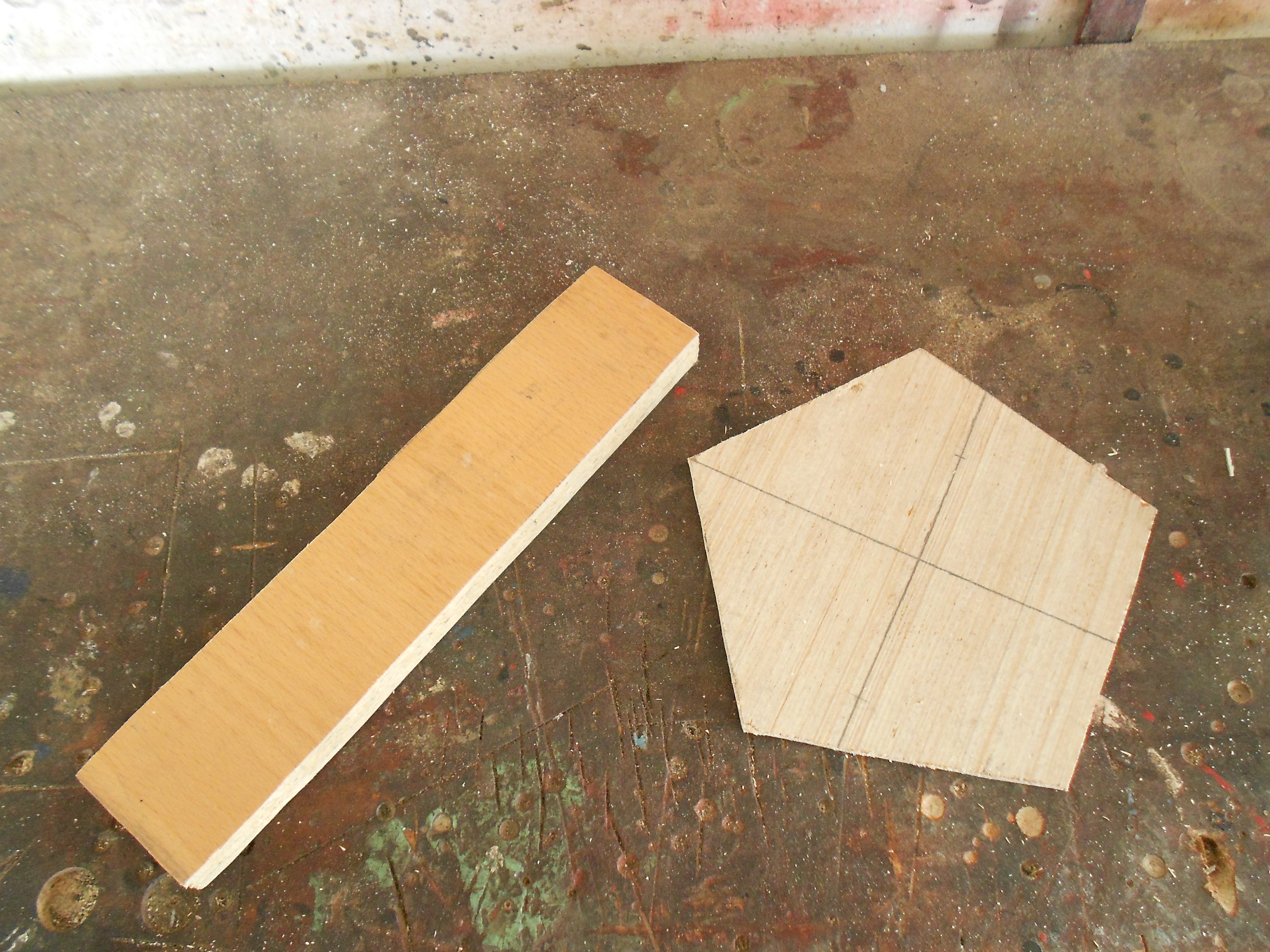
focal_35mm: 29
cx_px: 635
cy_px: 476
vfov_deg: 48.2
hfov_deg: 61.7
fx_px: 1064
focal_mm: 5.1
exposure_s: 1/50
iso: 400
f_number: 3.4
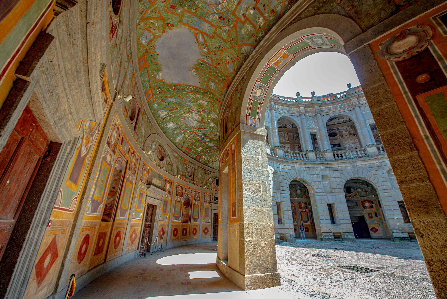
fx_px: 174
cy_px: 150
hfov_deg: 104.2
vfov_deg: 81.3
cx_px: 224
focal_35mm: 14
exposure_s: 1/20
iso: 50
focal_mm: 14
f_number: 8
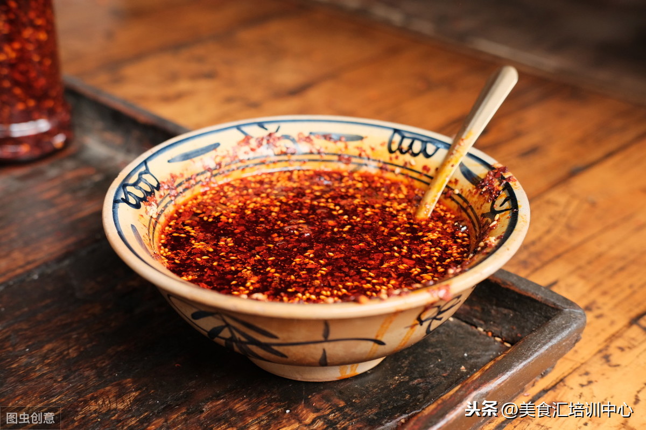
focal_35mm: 53
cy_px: 215
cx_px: 323
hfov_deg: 37.5
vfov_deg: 25.5
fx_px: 951
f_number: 4
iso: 800
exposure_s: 1/80
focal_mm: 35
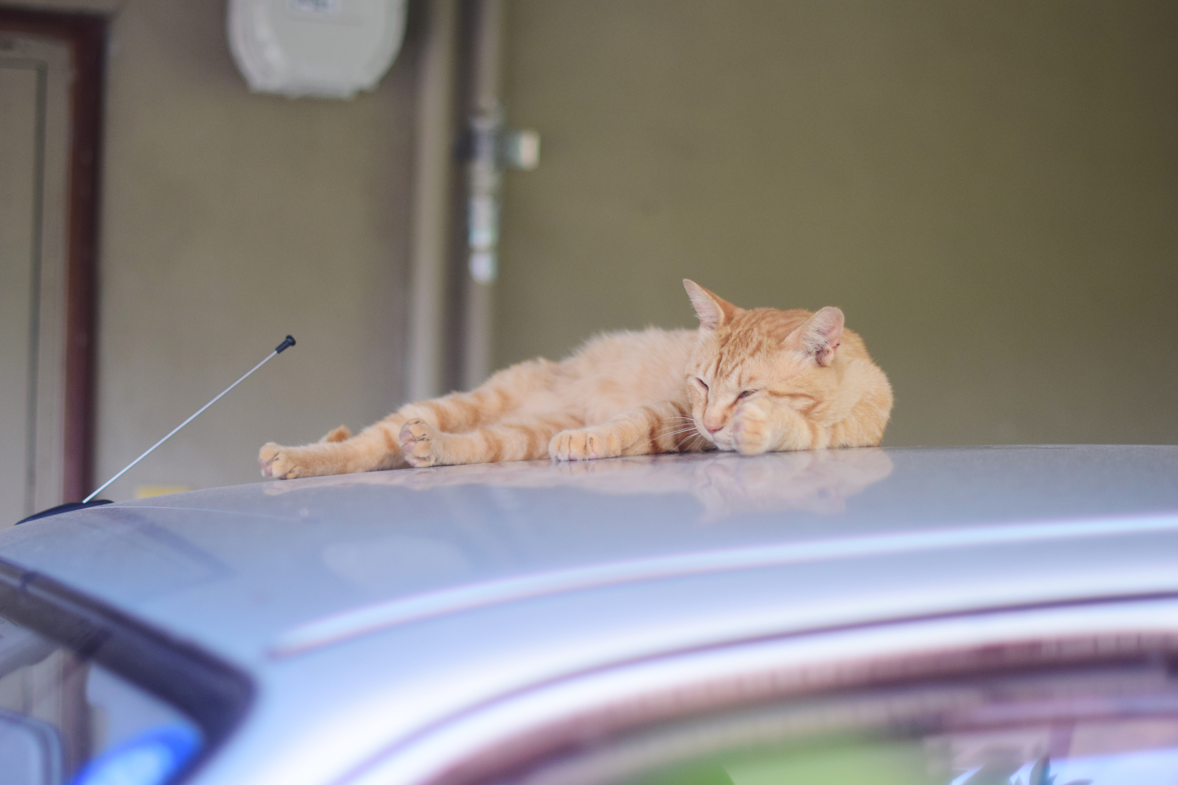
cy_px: 392
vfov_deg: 18.2
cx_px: 589
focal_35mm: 75
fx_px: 2454
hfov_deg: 27.0
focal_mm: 50
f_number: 1.4
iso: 400
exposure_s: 1/2500
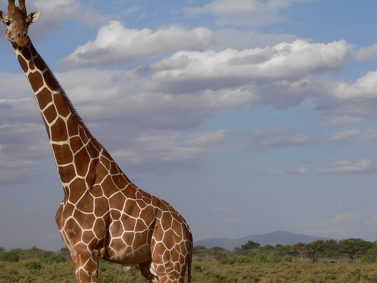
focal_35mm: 107
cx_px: 86
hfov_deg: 18.2
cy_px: 176
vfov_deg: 13.8
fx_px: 1165
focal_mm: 11
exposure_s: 1/640
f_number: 5.6
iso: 80
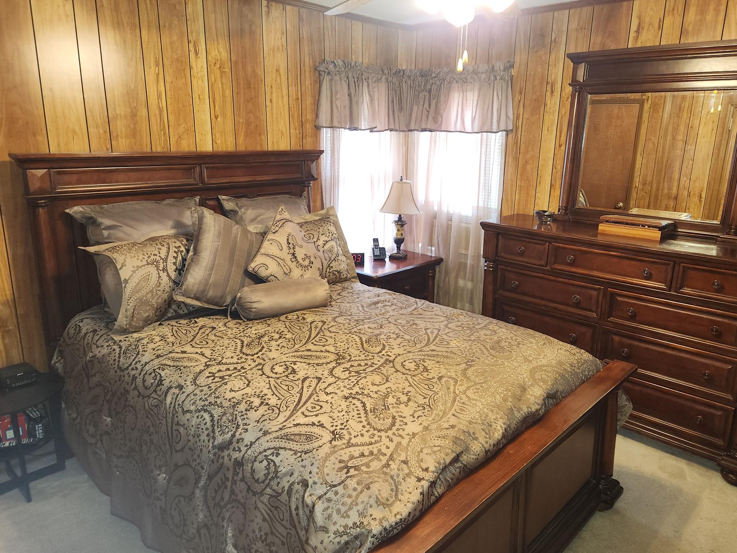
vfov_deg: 54.9
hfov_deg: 69.4
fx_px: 532
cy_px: 275
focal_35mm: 25
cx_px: 384
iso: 125
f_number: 1.8
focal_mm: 5.4
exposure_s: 1/15
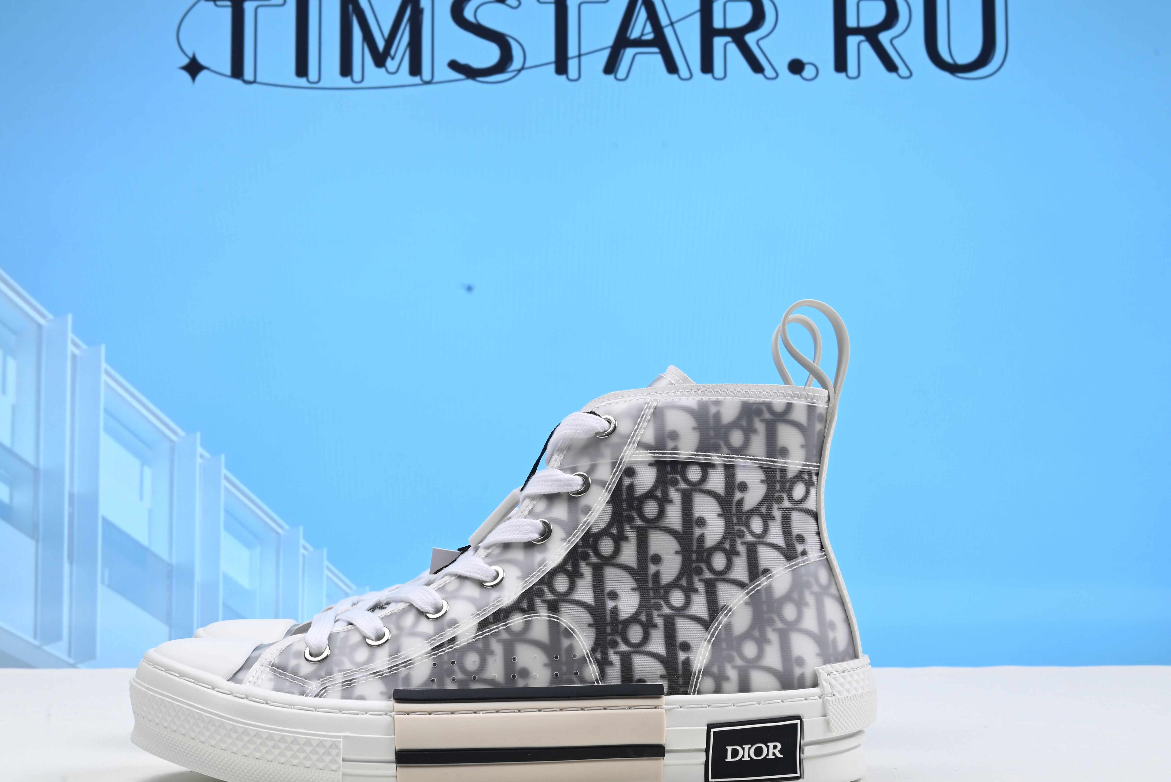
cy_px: 382
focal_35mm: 52
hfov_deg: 38.2
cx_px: 560
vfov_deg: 26.0
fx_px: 1692
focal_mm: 40
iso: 100
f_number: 16
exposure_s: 1/2.5
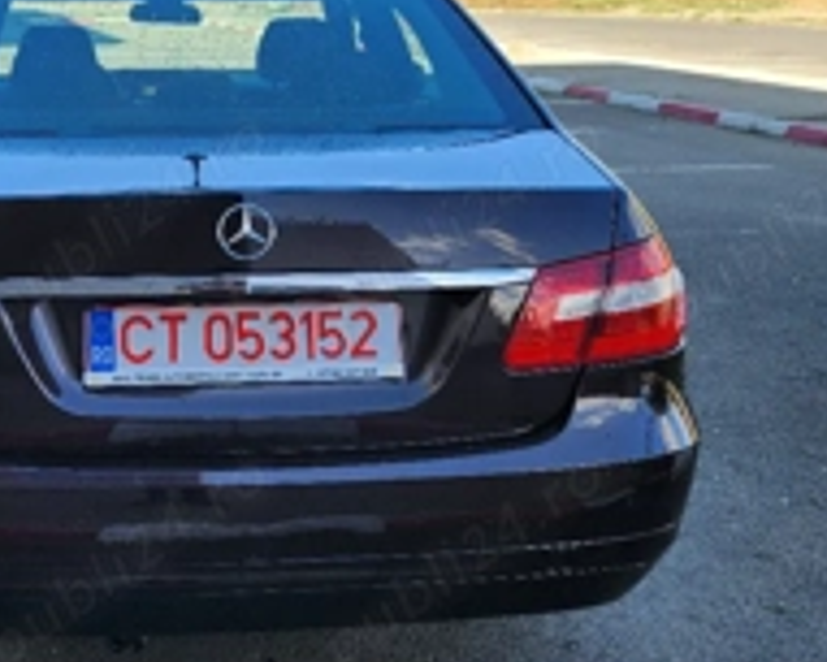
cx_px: 212
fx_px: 1200
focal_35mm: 49
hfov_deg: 37.2
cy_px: 277
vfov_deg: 30.8
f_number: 1.8
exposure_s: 1/1250
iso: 50
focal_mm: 5
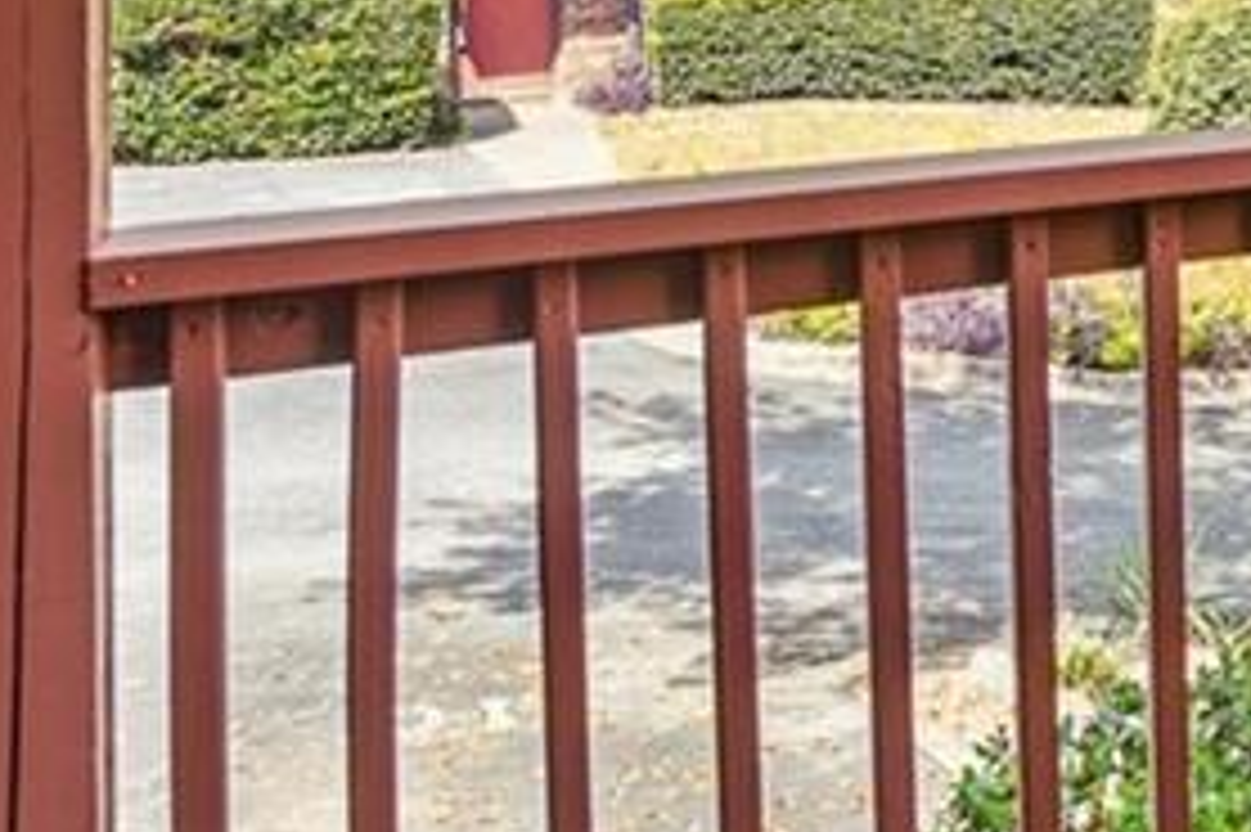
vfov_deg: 21.2
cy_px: -202
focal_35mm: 59
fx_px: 2049
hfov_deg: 23.6
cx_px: 2056
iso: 200
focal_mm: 16
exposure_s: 1/30
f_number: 8
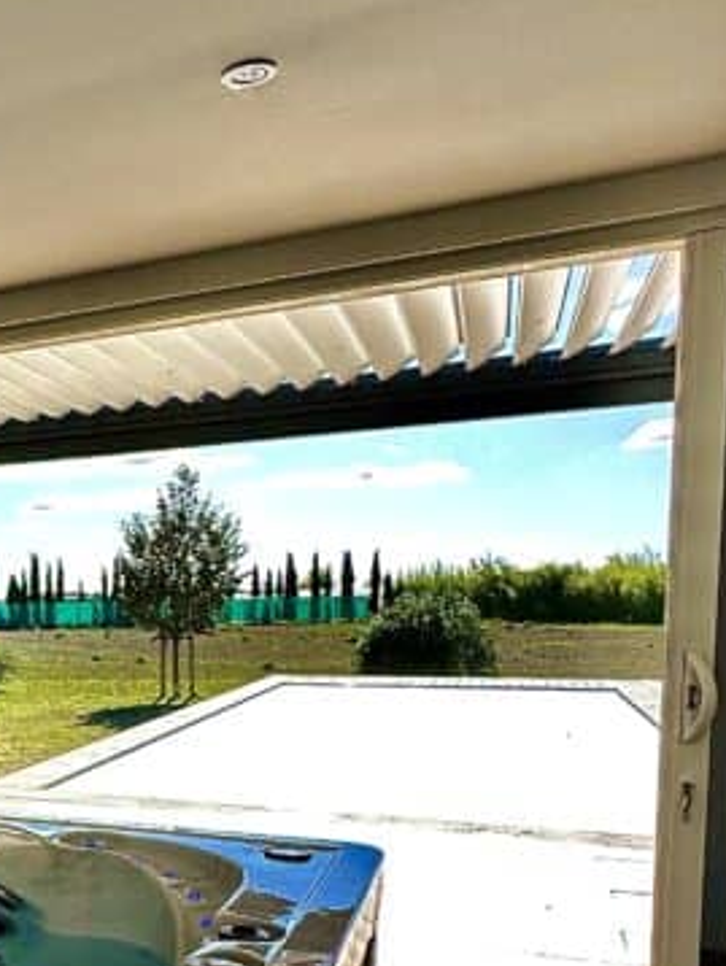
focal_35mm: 40
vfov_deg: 45.4
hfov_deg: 28.5
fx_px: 1117
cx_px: -254
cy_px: 704
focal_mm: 2.22
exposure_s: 1/596
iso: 40
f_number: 2.2
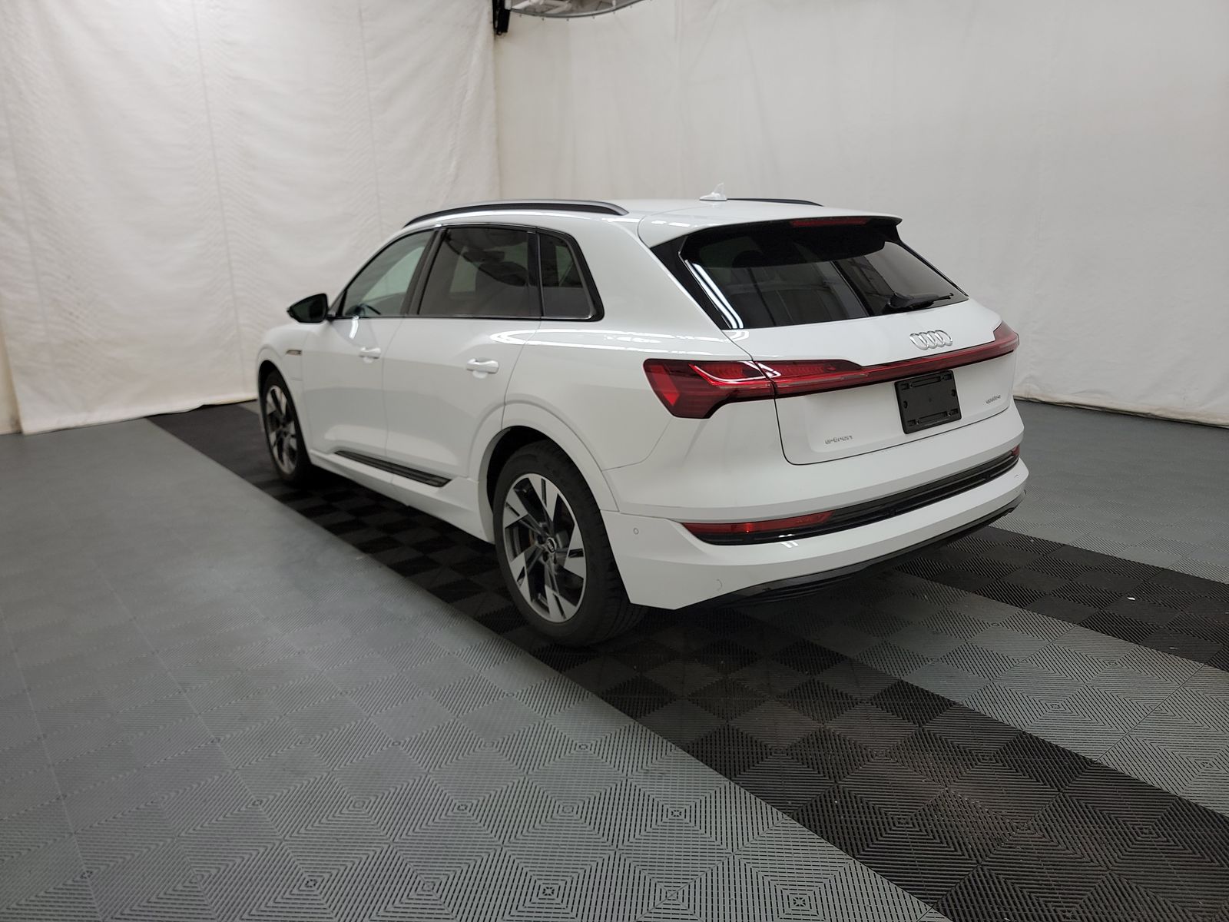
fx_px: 852
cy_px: 461
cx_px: 614
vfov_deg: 56.8
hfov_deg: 71.6
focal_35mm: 24
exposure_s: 1/59
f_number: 1.8
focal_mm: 6.7
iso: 144
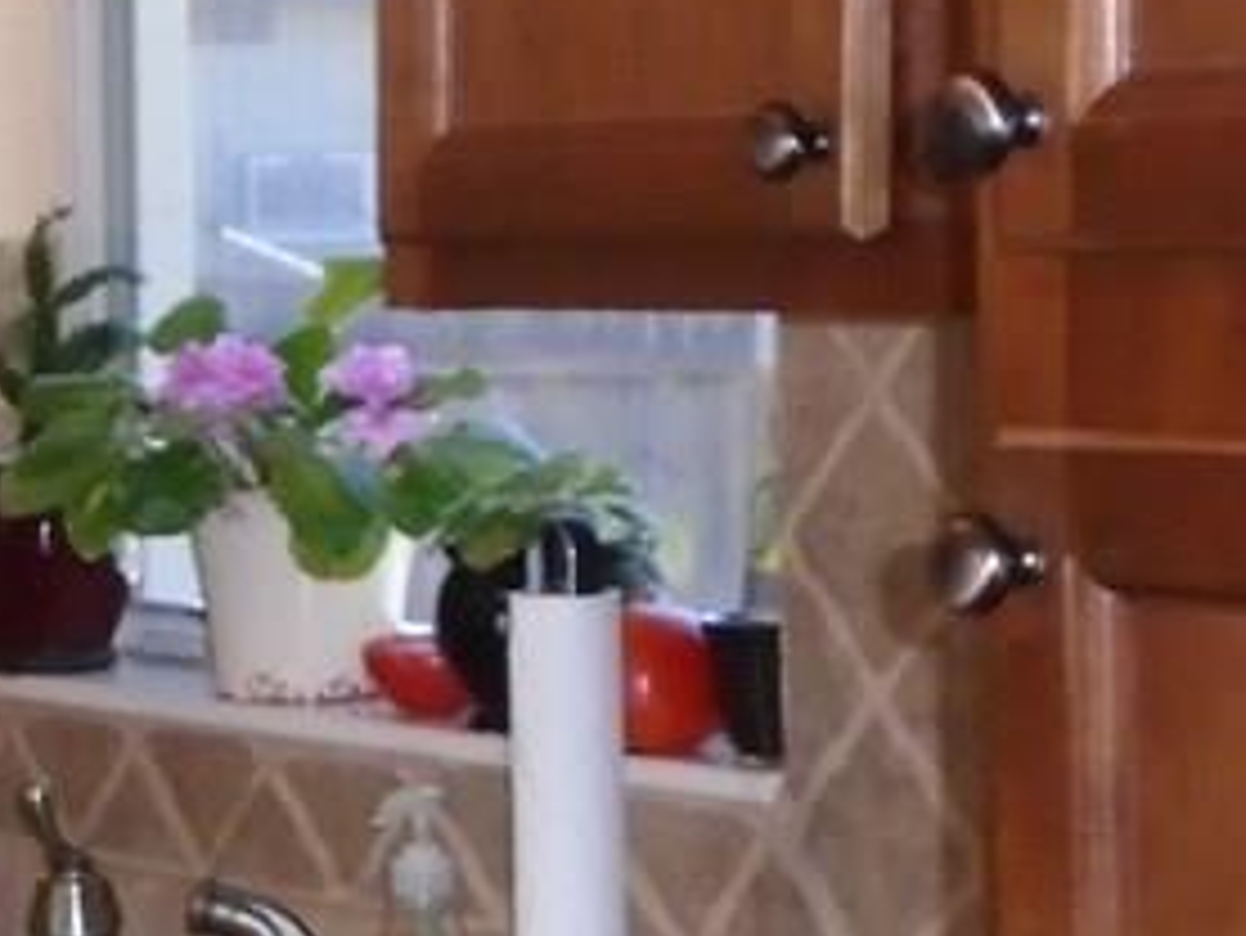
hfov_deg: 12.3
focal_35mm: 155
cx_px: -396
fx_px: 5582
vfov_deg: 9.6
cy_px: 657
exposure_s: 1/50
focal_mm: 7.4
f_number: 4.1
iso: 400
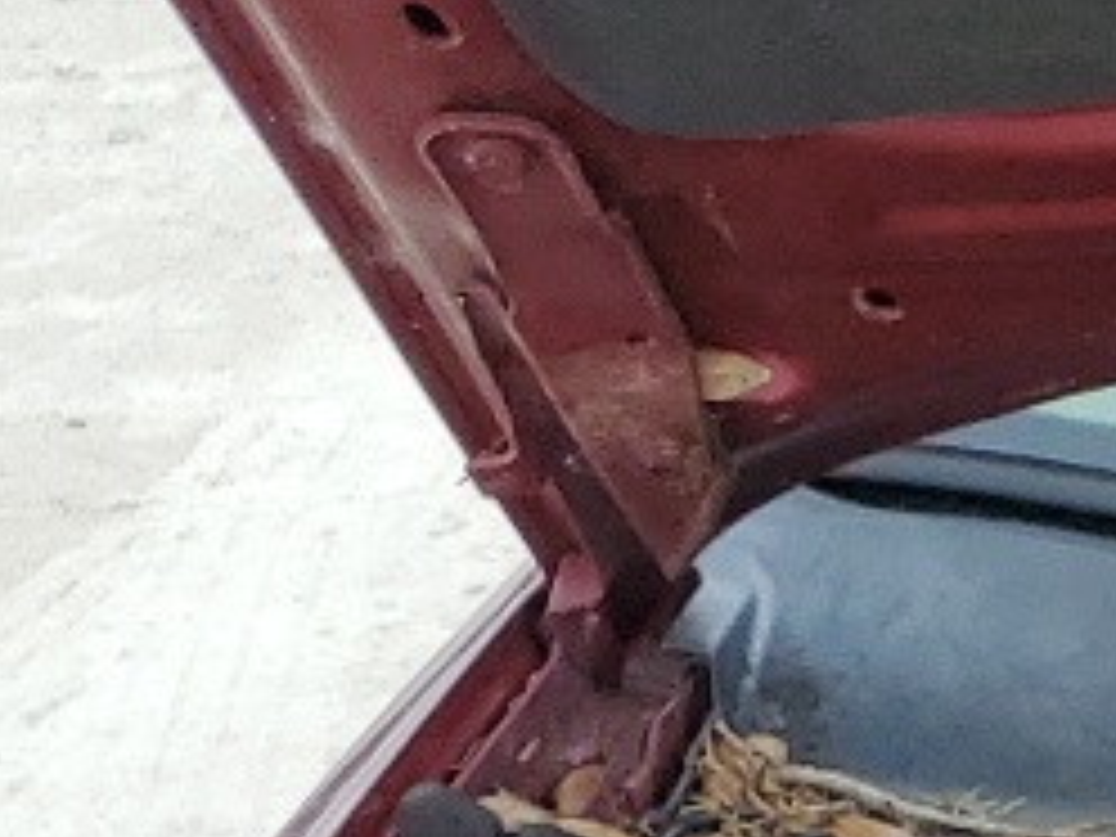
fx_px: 5416
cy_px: 2264
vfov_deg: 7.9
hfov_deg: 10.2
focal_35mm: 168
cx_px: 2718
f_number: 1.5
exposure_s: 1/556
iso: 50
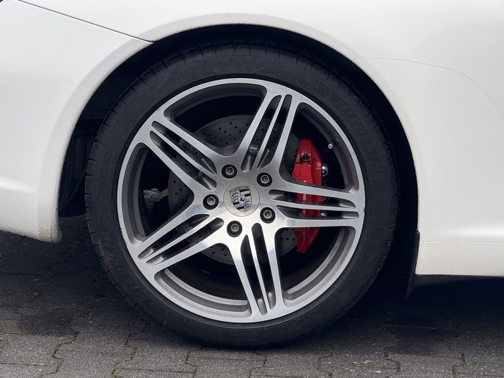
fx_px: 1747
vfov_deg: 12.3
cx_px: 252
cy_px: 189
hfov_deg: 16.4
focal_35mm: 120
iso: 64
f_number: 2.8
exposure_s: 1/221
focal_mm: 15.66
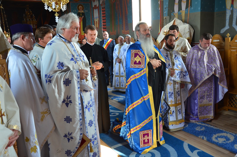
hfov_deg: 57.3
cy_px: 78
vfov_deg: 39.8
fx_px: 217
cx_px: 118
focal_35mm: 33
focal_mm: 22
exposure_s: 1/60
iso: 800
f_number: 3.8
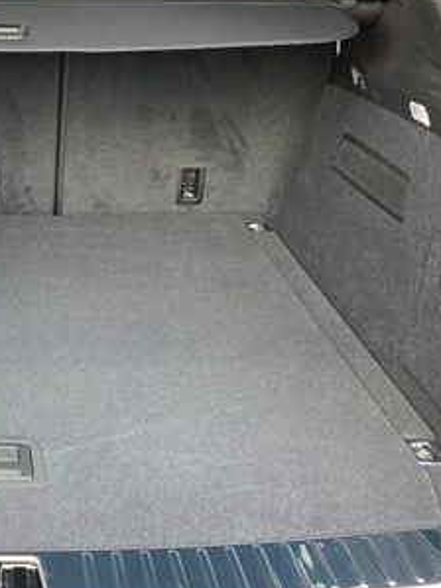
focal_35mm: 60
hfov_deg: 23.1
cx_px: -26
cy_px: 230
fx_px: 1020
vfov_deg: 32.1
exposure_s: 1/121
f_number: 1.8
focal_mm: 3.99
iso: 80
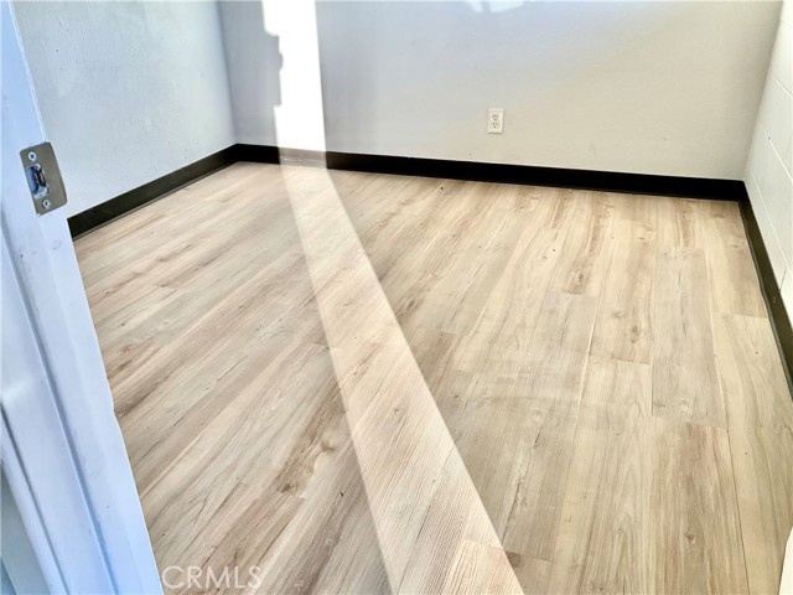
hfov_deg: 61.7
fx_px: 664
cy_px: 298
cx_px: 396
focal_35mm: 29
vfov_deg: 48.2
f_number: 1.8
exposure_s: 1/120
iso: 32
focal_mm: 3
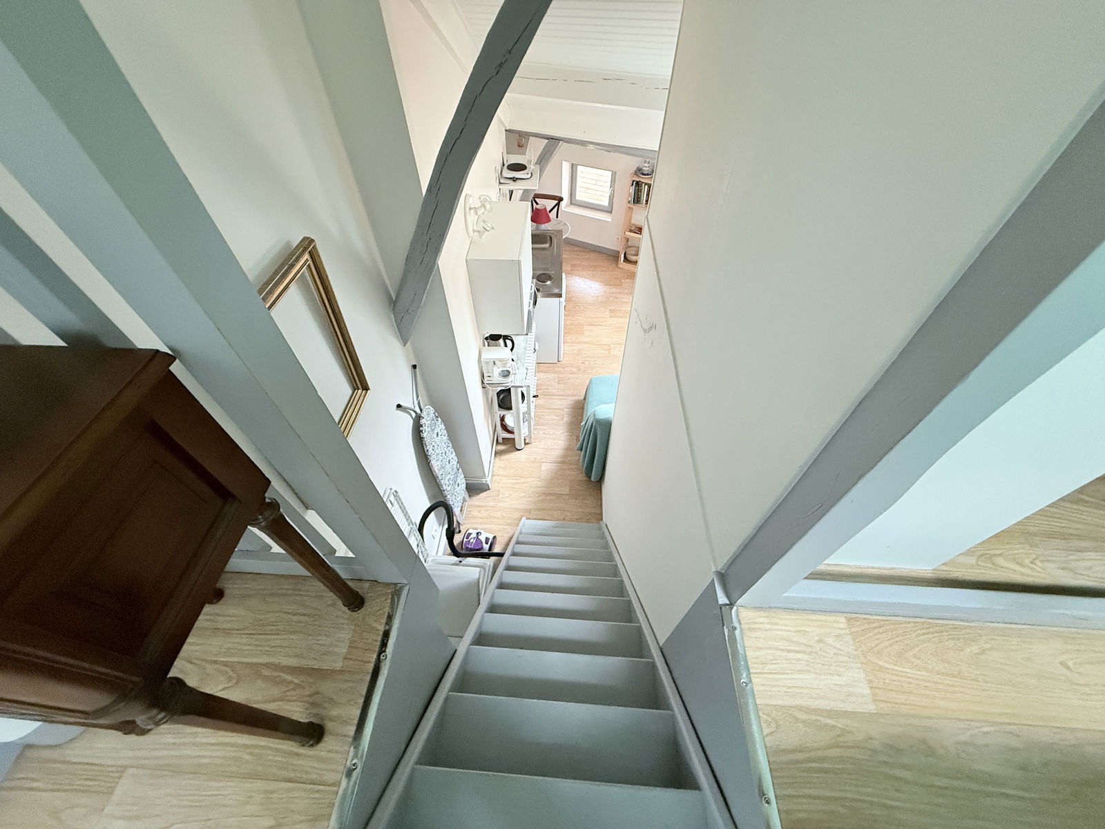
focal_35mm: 14
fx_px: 447
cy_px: 414
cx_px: 552
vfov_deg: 85.7
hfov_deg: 102.1
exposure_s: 1/60
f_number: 2.2
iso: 640
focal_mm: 2.22
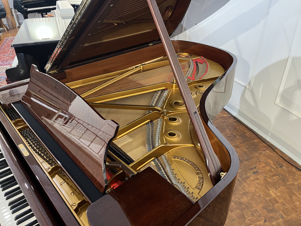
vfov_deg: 53.1
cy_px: 113
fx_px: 226
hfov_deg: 67.3
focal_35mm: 26
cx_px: 150
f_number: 1.6
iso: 400
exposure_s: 1/50
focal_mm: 5.1
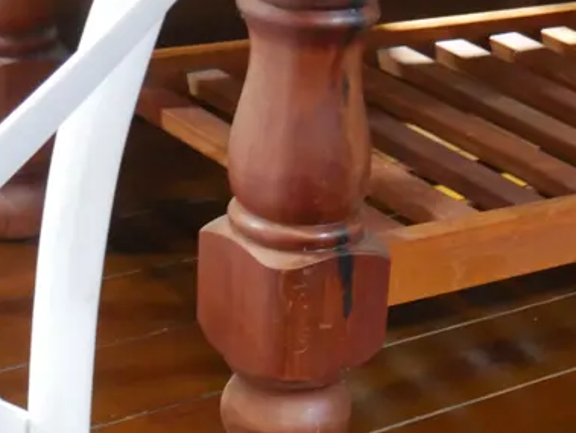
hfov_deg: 17.8
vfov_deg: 13.4
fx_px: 1799
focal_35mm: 108
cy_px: 507
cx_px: 552
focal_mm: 20
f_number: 5
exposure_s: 1/40
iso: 3200
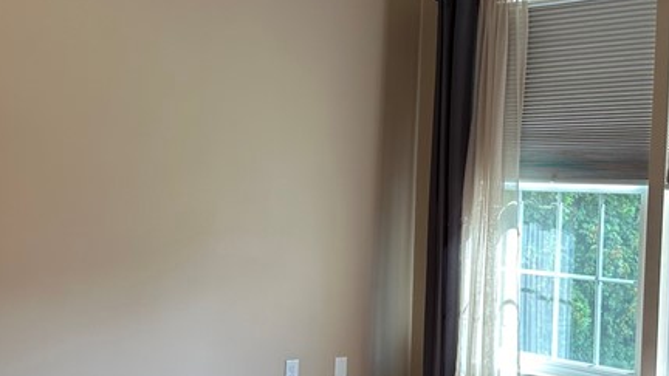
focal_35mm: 62
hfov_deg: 33.7
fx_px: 1100
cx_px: 262
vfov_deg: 19.4
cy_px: 214
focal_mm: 6.86
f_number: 1.78
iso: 100
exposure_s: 1/120
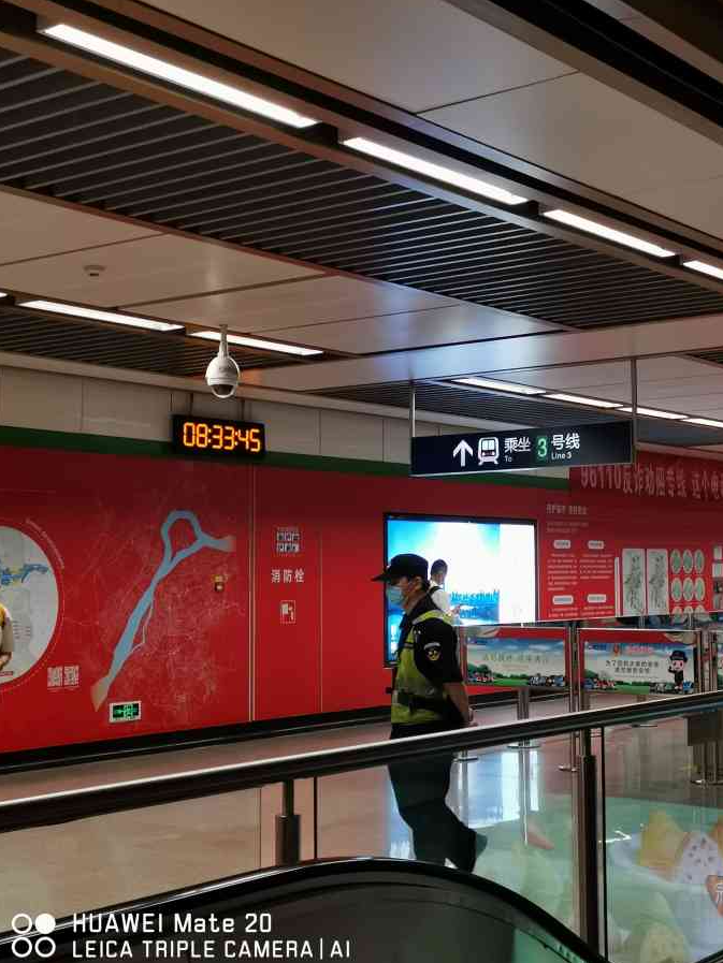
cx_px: 355
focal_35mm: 52
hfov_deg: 28.0
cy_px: 474
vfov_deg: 36.8
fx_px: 1448
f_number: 1.8
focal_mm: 4.75
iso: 160
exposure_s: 1/100
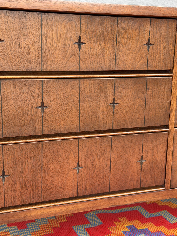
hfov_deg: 30.3
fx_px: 327
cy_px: 118
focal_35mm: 48
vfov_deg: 39.7
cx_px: 88
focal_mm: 6.76
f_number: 1.78
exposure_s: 1/133
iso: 50
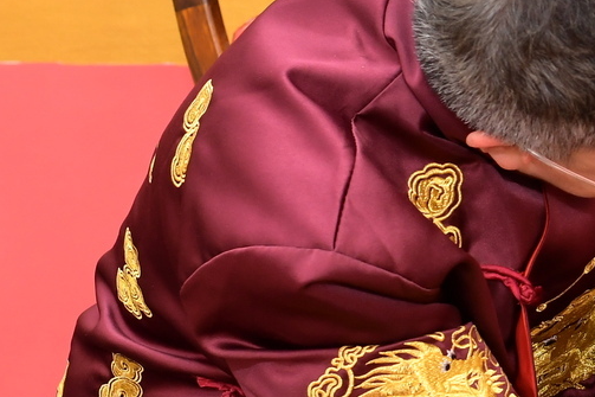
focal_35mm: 167
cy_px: 90
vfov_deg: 8.2
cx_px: 982
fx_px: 2759
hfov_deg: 11.6
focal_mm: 35
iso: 800
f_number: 4.5
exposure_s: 1/200
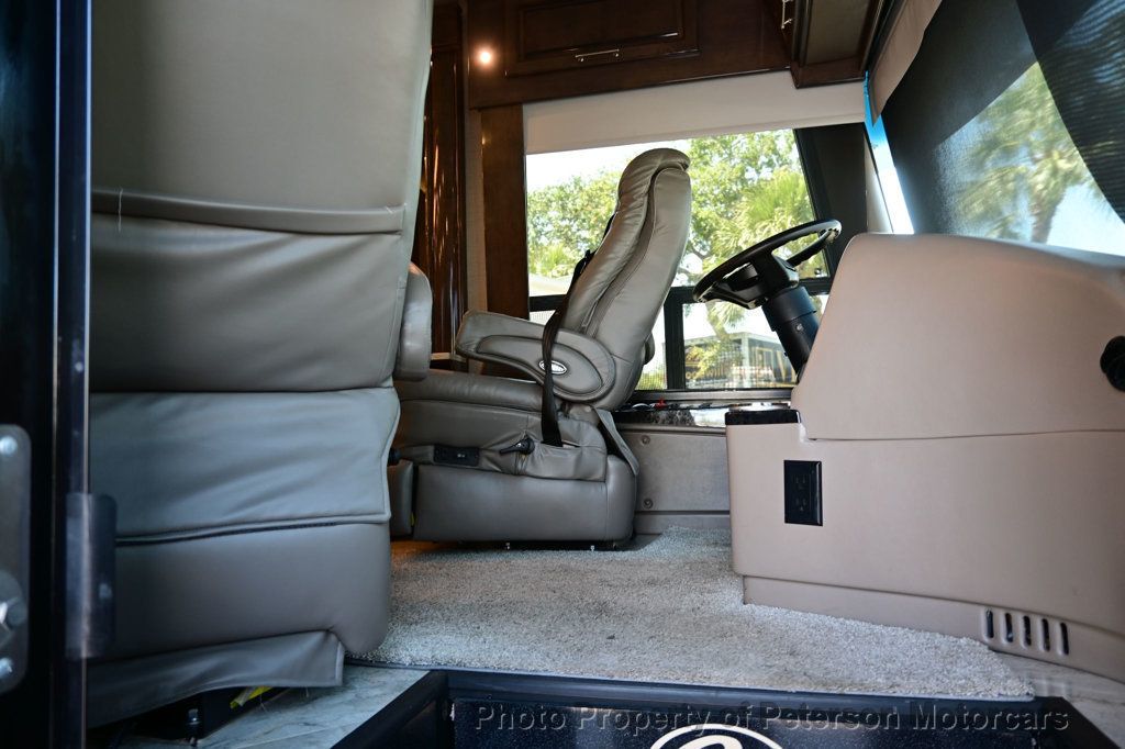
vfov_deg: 53.1
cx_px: 562
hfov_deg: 73.8
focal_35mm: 24
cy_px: 374
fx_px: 750
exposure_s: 1/25
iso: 160
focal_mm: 16
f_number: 3.5
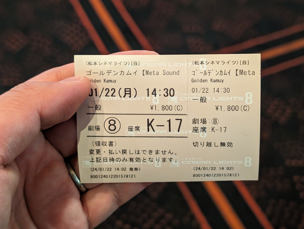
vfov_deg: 27.6
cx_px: 160
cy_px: 114
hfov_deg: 36.1
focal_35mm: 53
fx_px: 466
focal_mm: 6.9
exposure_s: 1/17.1
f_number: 1.68
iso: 956
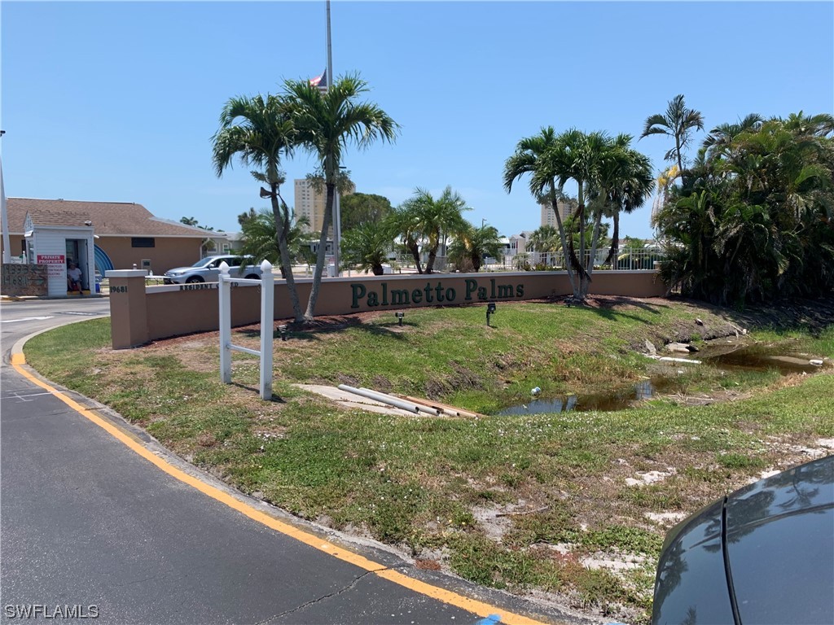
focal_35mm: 26
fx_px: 626
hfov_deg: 67.3
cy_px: 312
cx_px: 417
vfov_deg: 53.1
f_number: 1.8
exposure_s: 1/2364
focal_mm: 4.25
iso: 25
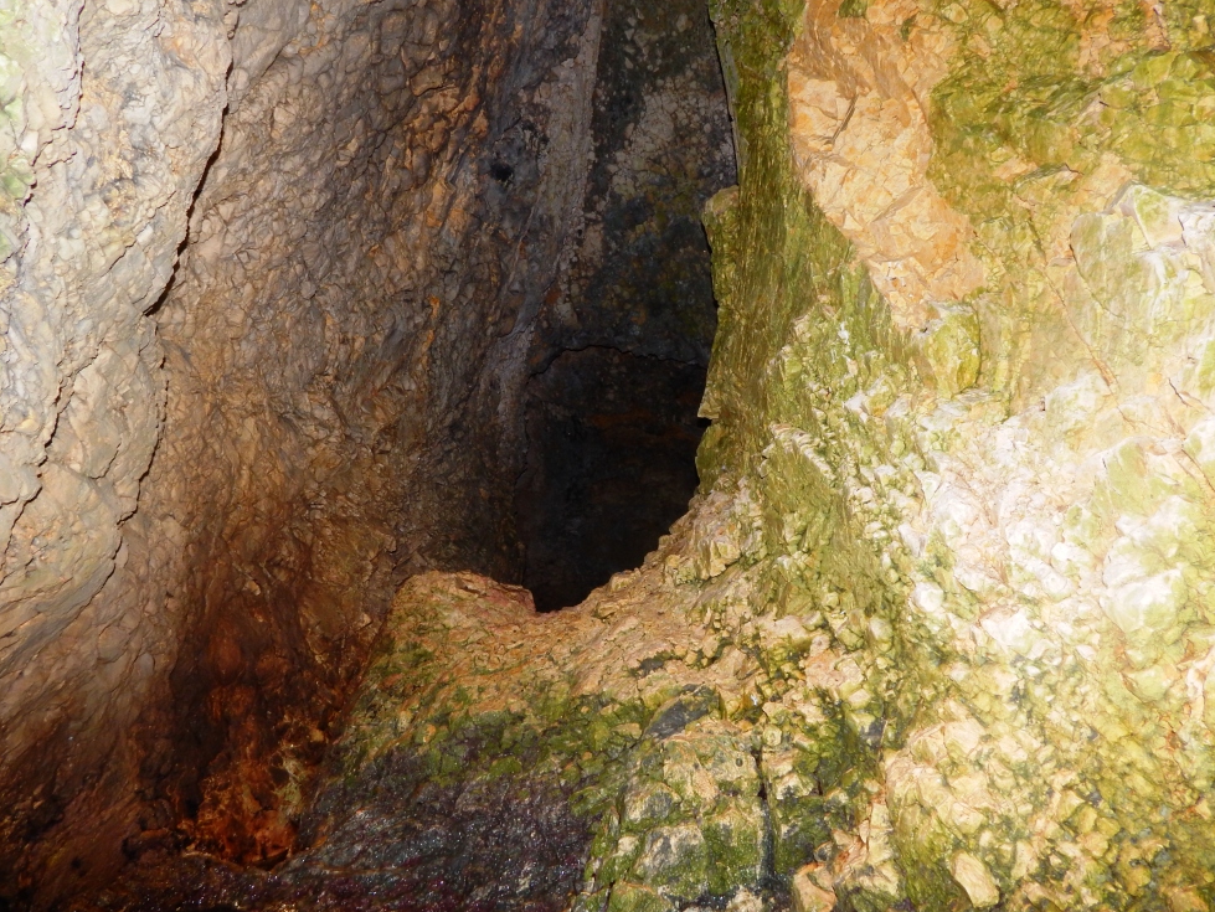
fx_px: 808
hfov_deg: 73.9
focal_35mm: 23
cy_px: 448
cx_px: 586
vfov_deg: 58.9
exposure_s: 1/30
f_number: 3
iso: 200
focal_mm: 4
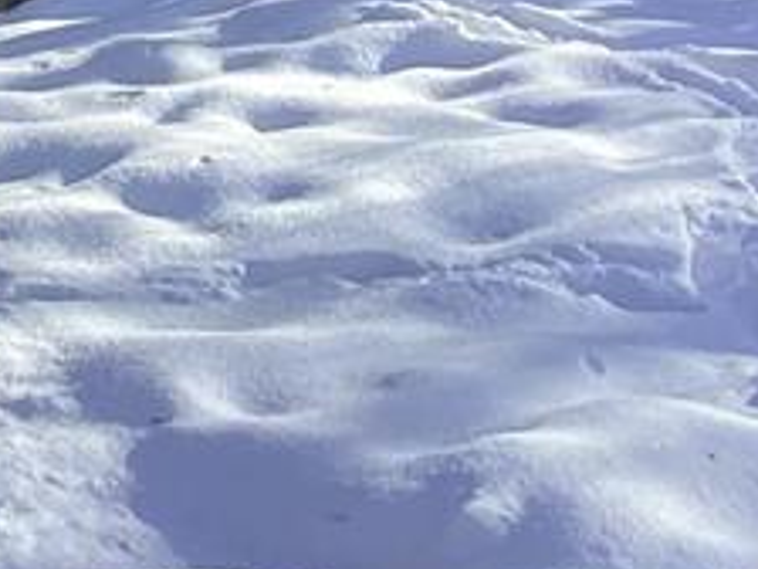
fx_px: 3109
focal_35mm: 142
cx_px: -640
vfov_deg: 9.5
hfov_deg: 12.6
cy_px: -684
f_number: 2.4
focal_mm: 3.3
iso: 25
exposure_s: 1/702
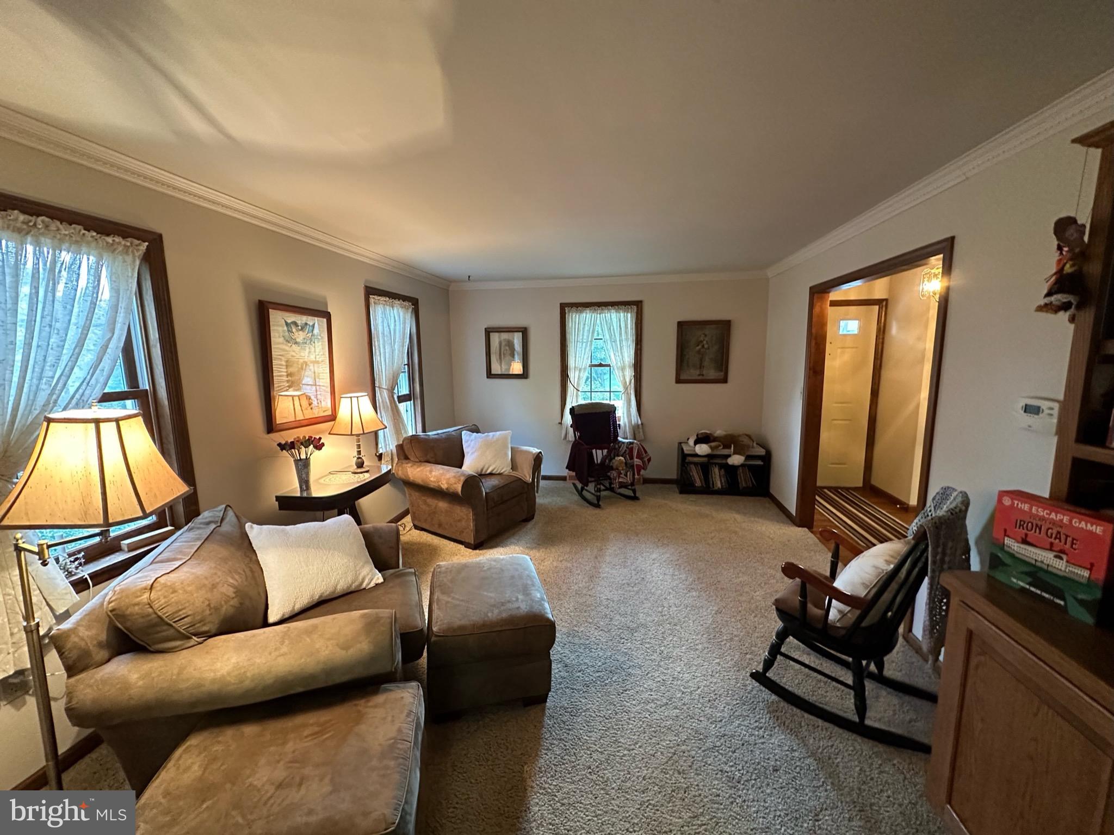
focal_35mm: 14
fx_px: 450
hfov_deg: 102.1
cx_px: 557
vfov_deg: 85.7
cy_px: 418
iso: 800
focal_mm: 2.22
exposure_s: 1/60
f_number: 2.2
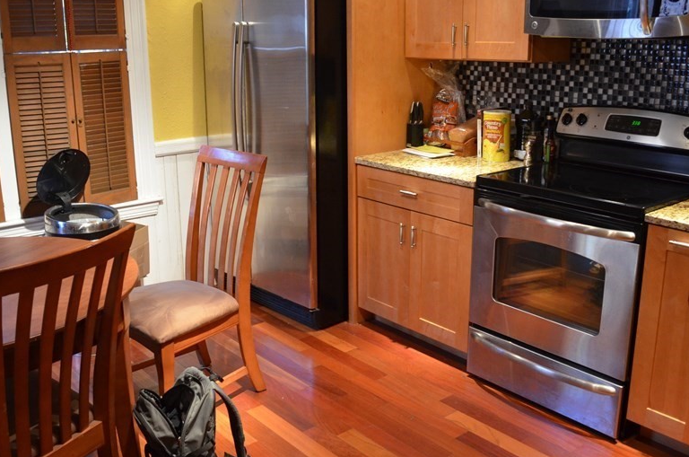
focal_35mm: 36
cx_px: 353
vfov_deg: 36.7
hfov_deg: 53.2
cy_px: 224
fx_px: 688
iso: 1600
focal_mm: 18
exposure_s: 1/30
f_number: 3.5
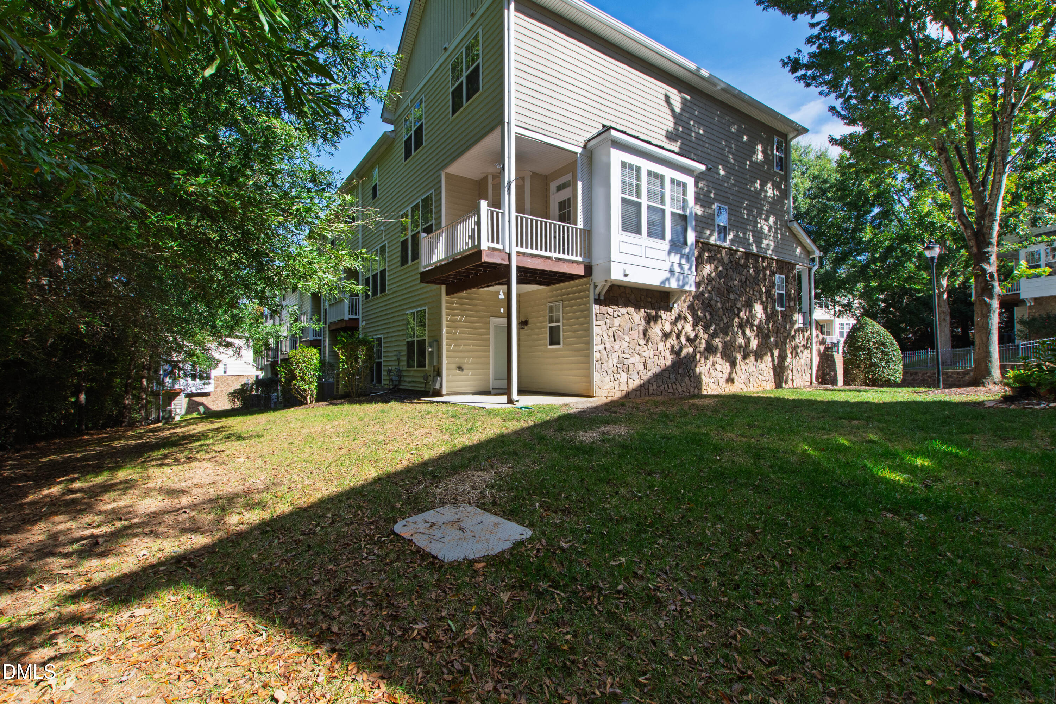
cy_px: 352
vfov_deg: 77.3
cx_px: 528
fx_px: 440
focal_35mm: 15
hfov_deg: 100.4
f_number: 8
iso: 100
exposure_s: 1/125
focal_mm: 10
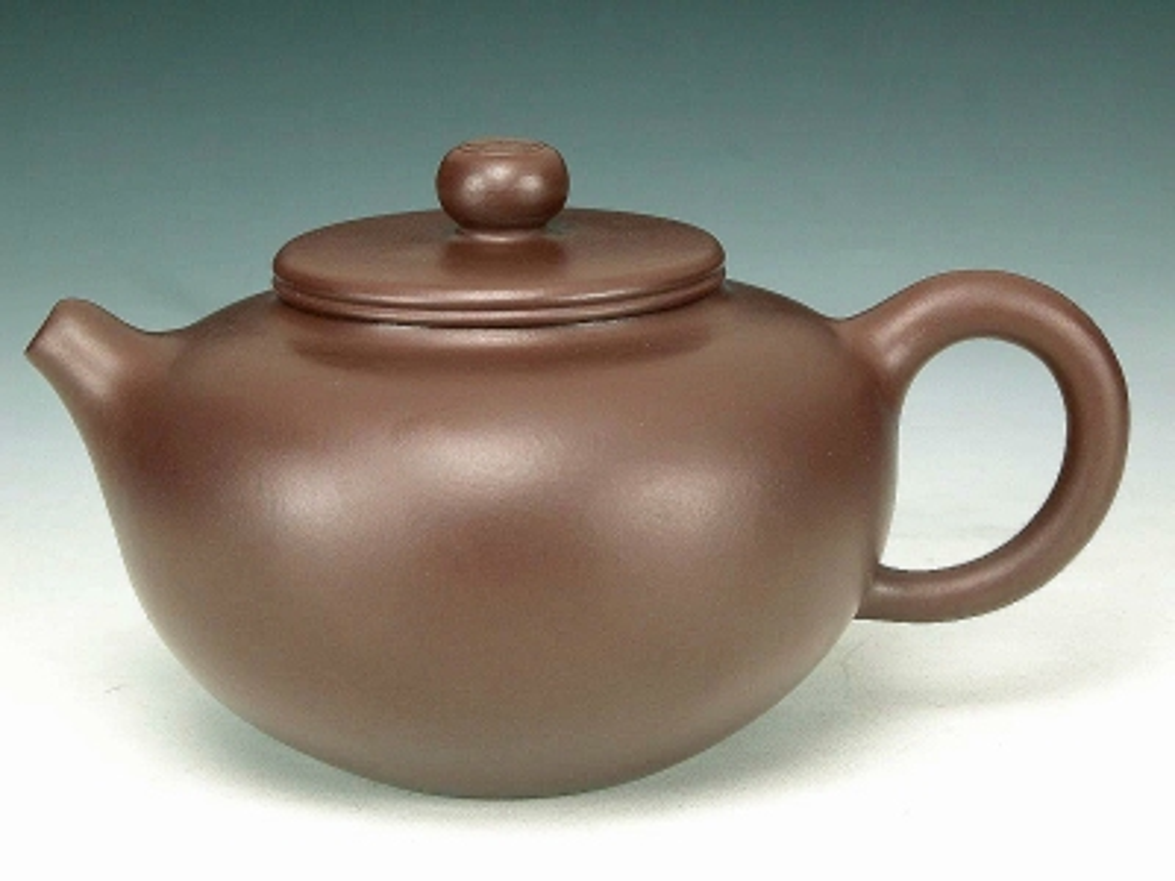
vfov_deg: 15.1
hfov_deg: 20.0
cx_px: 588
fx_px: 3326
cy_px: 440
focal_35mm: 98
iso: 100
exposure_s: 1/7
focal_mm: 25.4
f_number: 7.3
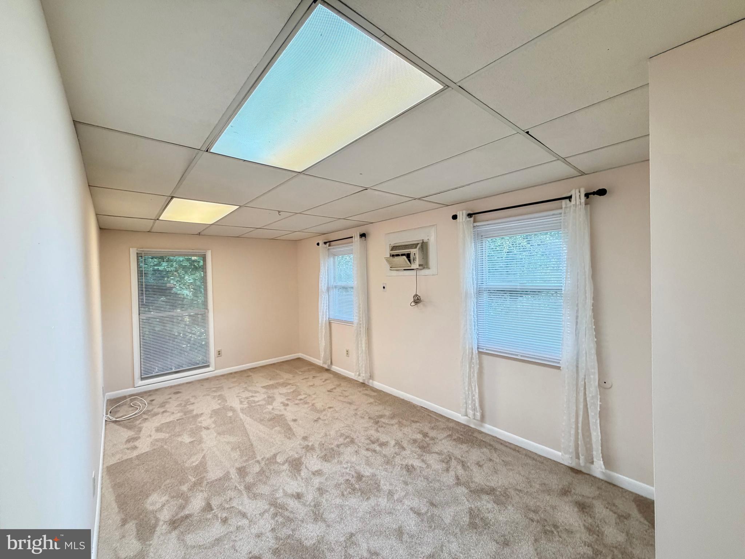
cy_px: 280
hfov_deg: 102.1
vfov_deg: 85.7
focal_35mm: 14
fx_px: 301
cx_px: 372
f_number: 2.2
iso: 320
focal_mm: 2.22
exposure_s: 1/60
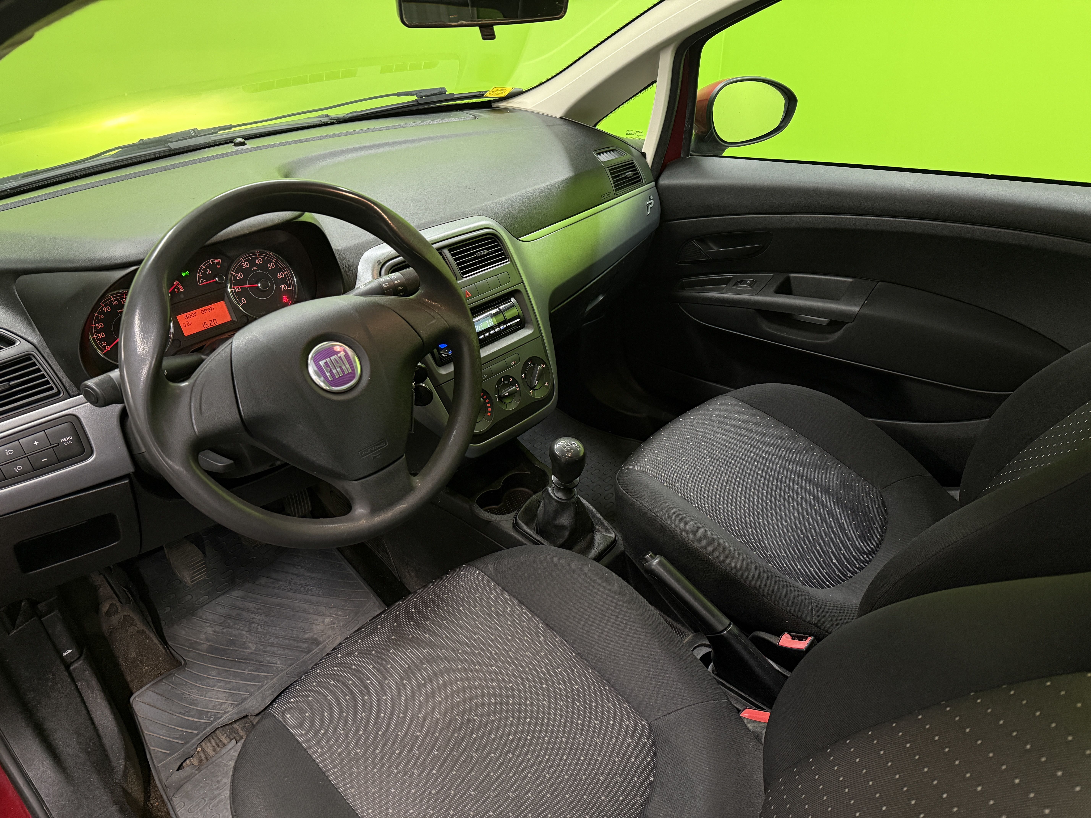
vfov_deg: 56.8
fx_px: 756
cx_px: 546
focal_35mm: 24
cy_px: 409
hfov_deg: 71.6
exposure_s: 1/50
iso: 500
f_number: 1.78
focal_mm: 6.76
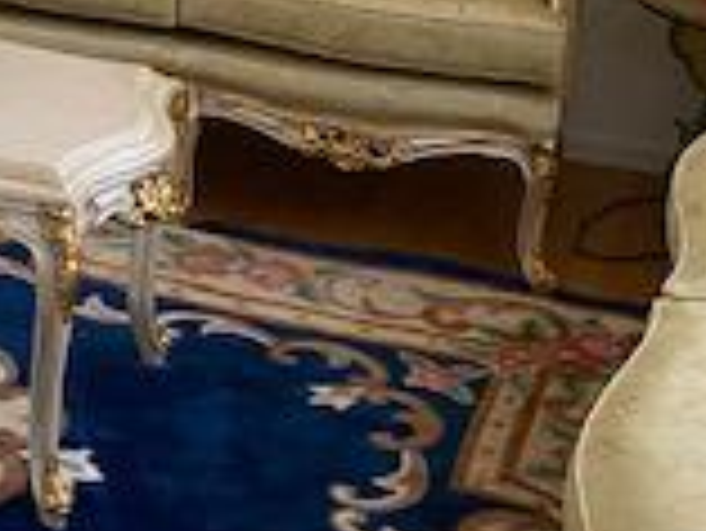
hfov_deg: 17.5
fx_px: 2164
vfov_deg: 13.2
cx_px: -189
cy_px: -261
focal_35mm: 106
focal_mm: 4.25
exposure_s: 1/60
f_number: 1.8
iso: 250
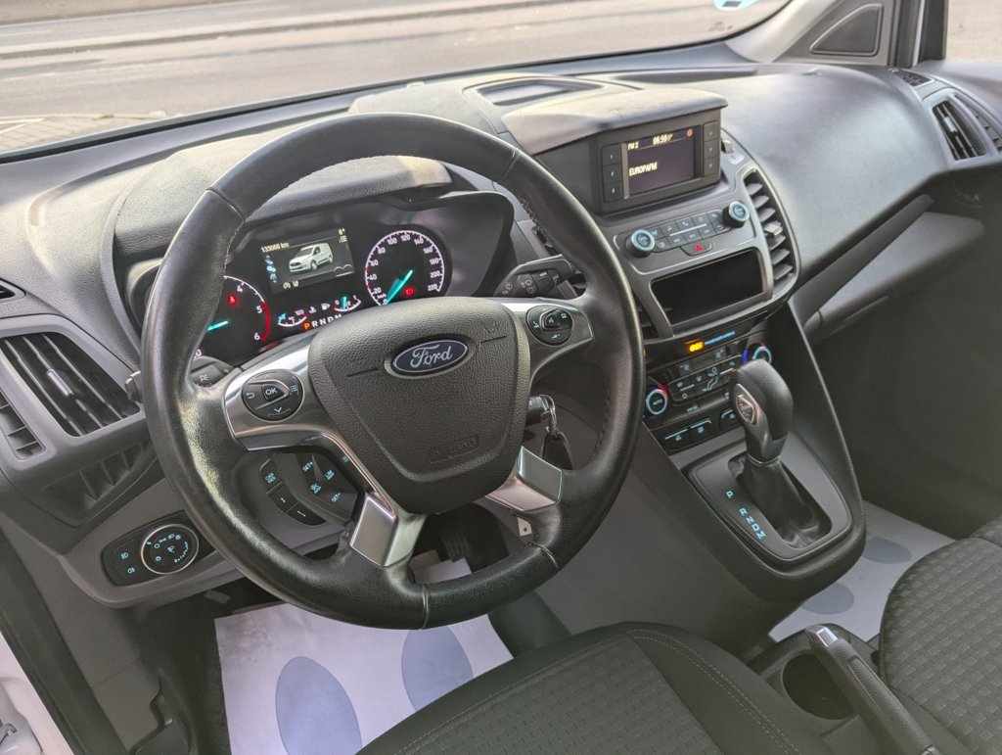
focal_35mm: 24
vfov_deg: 56.9
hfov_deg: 71.5
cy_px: 378
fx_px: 696
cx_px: 501
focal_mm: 6.81
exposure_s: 1/23.8
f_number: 1.85
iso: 75
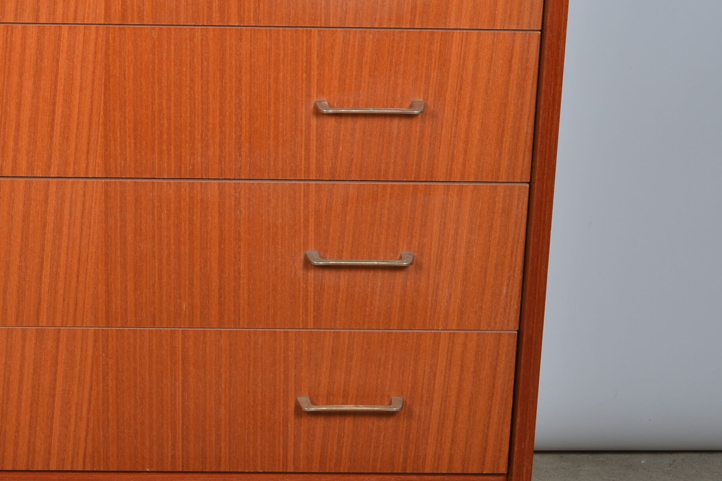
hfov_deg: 13.4
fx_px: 3048
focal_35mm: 152
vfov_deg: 9.0
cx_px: 117
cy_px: 184
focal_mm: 50
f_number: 11
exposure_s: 1/125
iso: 100
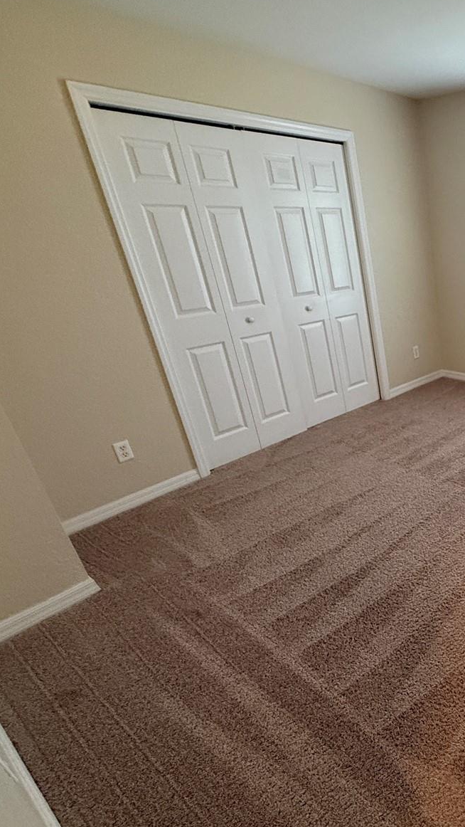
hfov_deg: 41.6
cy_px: 417
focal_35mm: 21
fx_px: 460
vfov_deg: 83.8
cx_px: 522
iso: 400
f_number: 2.2
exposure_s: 1/60
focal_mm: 2.22
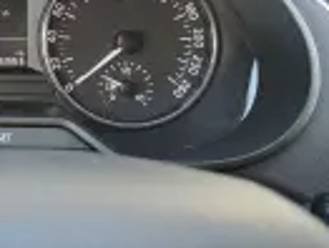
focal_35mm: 63
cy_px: 10
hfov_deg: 27.8
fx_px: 600
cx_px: -38
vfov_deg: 22.6
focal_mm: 6.3
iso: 200
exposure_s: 1/180
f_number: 1.7
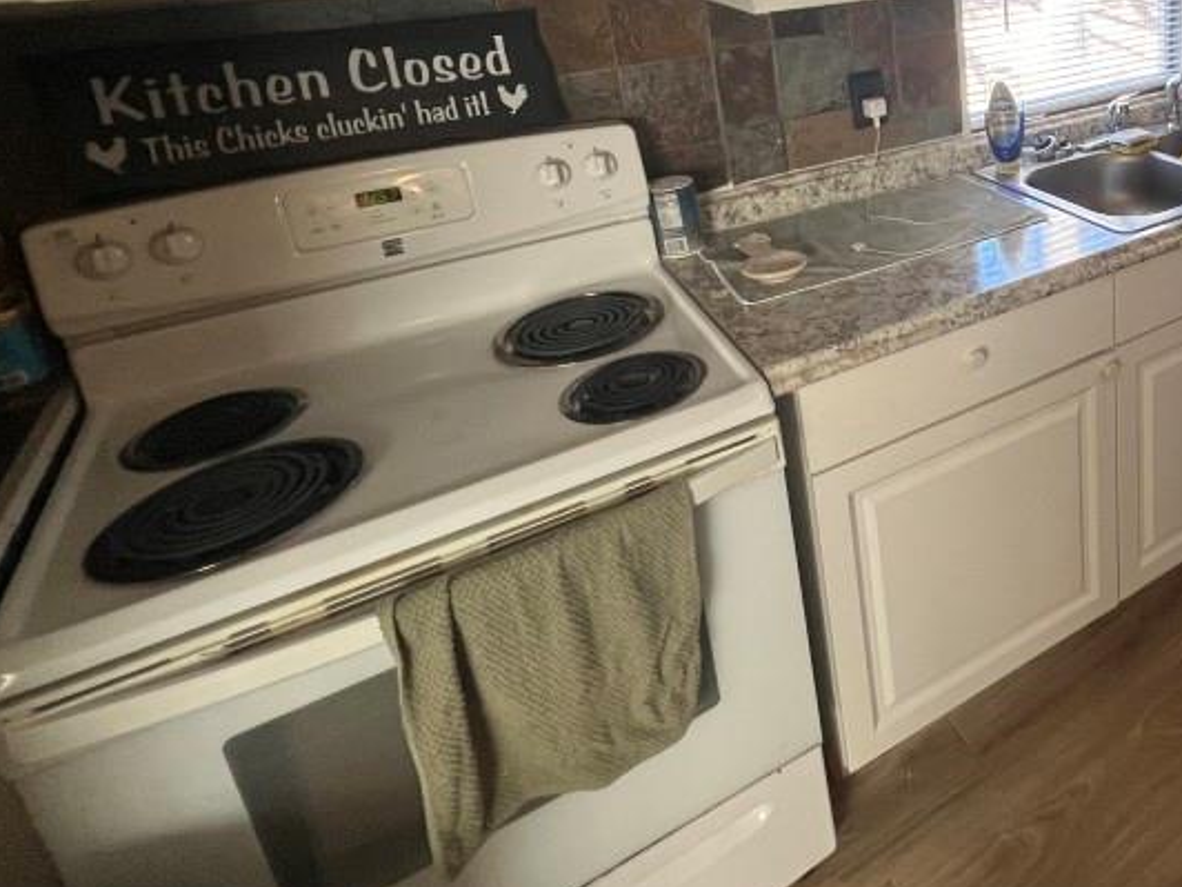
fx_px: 854
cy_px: 171
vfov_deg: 51.3
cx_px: 1055
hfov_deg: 59.5
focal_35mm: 25
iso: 160
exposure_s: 1/99
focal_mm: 1.57
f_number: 1.8
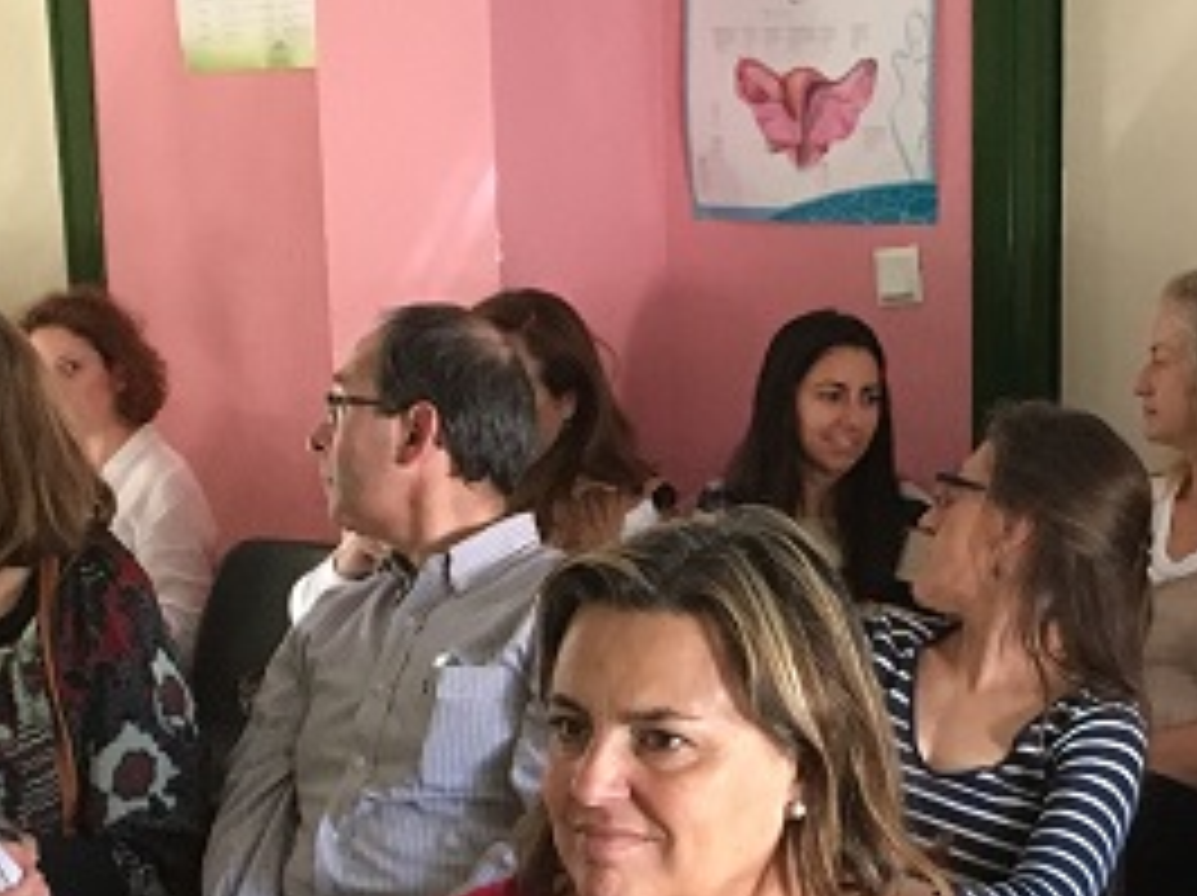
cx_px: 889
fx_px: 3040
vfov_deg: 16.4
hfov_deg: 22.1
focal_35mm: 88
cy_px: 907
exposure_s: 1/25
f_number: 2.2
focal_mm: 4.15
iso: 200
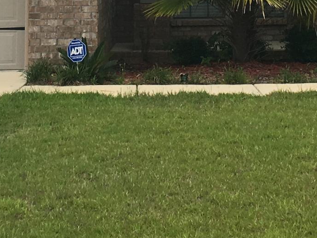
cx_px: 197
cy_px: -169
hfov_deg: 15.6
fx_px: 1154
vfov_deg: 11.1
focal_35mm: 126
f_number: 2.2
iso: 25
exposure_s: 1/1832
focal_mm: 4.15
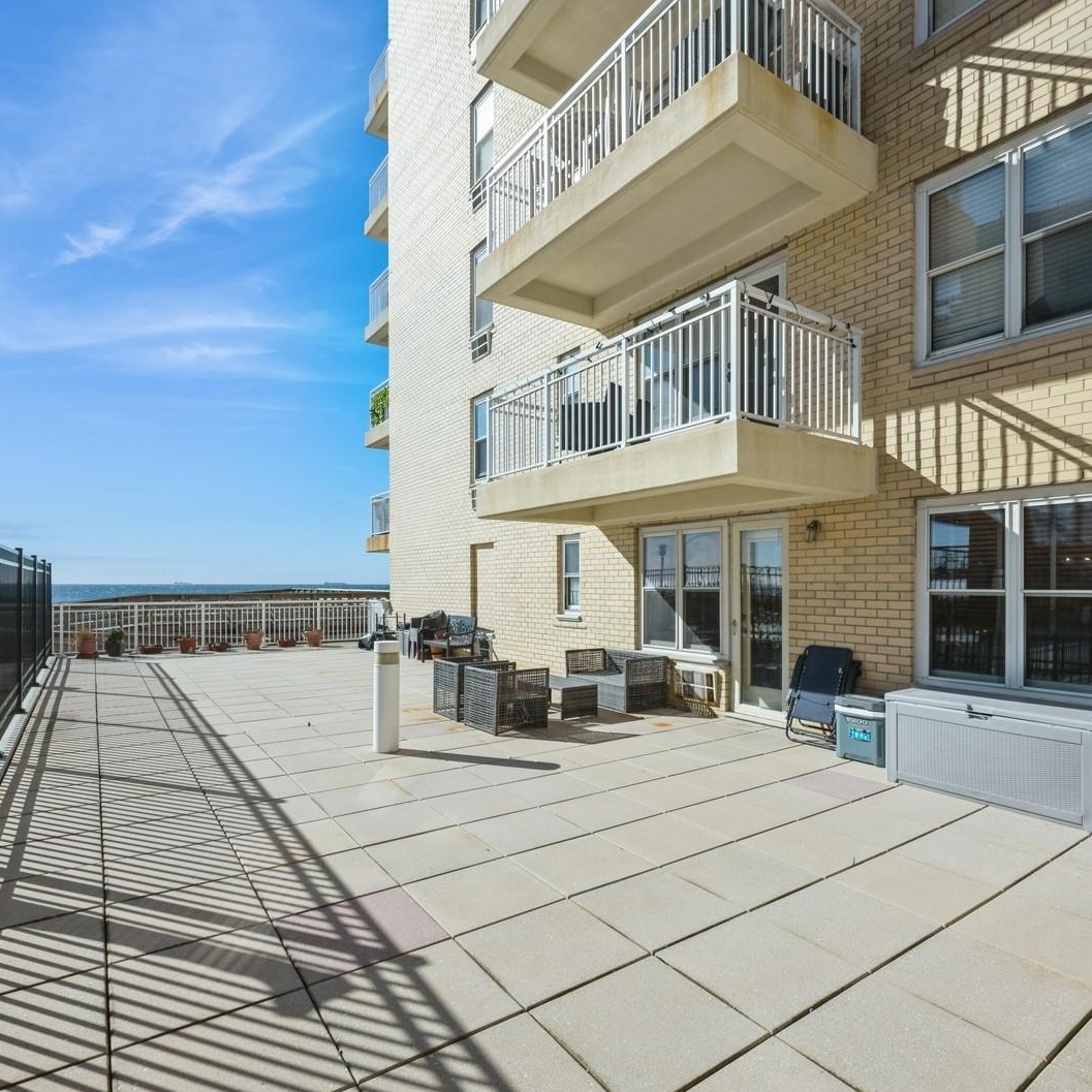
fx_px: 642
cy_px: 549
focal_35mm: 18
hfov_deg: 80.6
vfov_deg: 80.7
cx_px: 584
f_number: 11
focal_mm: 14
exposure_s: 1/1250
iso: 400
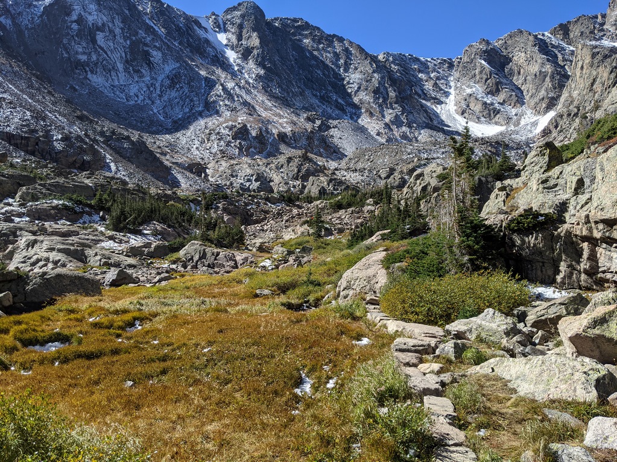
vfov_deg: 51.3
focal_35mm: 27
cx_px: 308
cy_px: 231
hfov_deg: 65.3
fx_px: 481
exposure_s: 1/2611
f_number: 1.8
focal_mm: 4.44
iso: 51
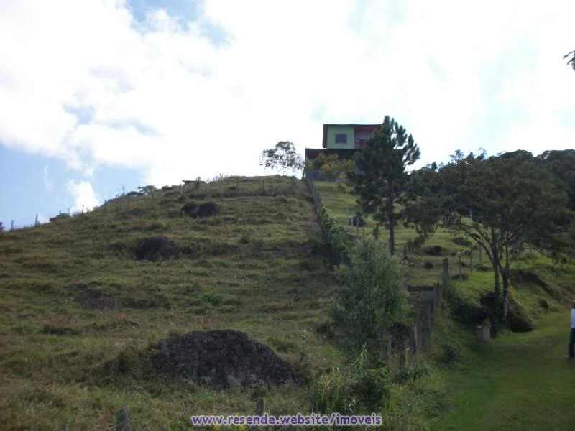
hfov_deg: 56.8
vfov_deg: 44.2
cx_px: 288
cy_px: 216
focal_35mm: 32
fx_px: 532
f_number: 8.8
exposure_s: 1/320
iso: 200
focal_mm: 5.7
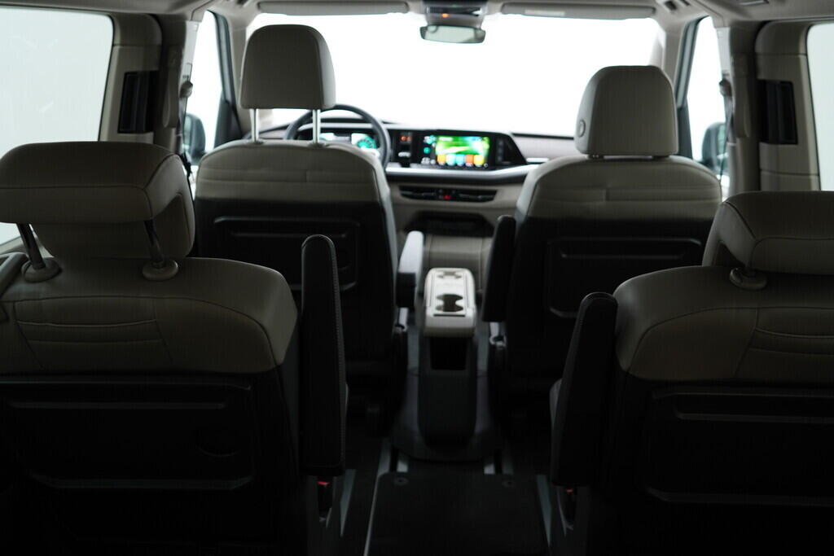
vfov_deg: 36.9
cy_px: 278
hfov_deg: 53.1
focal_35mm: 36
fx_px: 834
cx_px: 417
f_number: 2.8
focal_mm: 24
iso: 320
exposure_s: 1/40
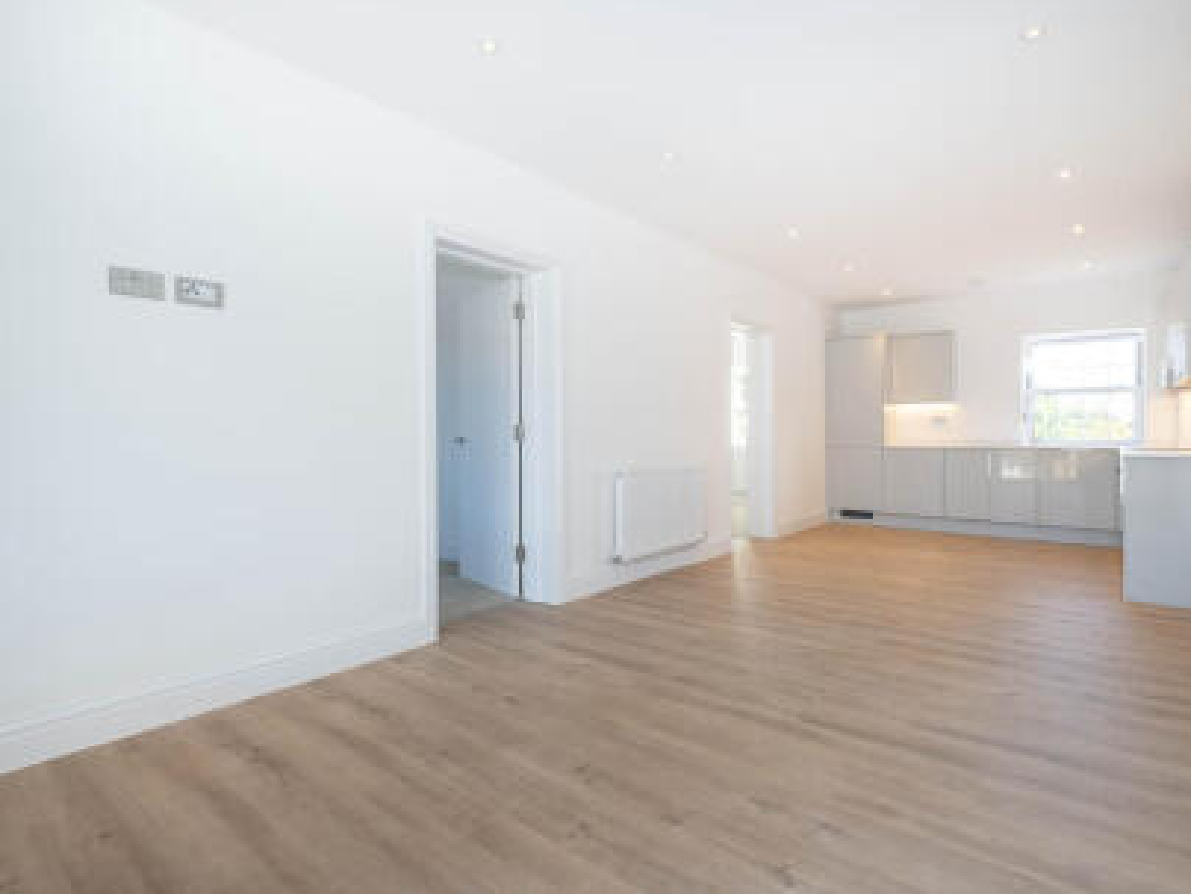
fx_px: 585
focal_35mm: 17
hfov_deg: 90.7
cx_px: 654
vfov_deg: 74.7
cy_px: 432
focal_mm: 10
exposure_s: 1/40
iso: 320
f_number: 6.4
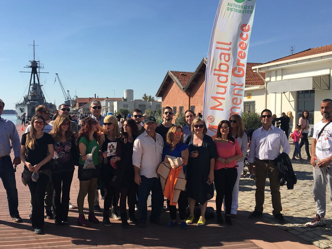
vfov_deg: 39.6
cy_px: 135
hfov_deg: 51.2
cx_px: 147
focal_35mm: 36
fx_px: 345
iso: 25
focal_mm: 4.15
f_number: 2.2
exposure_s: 1/1709
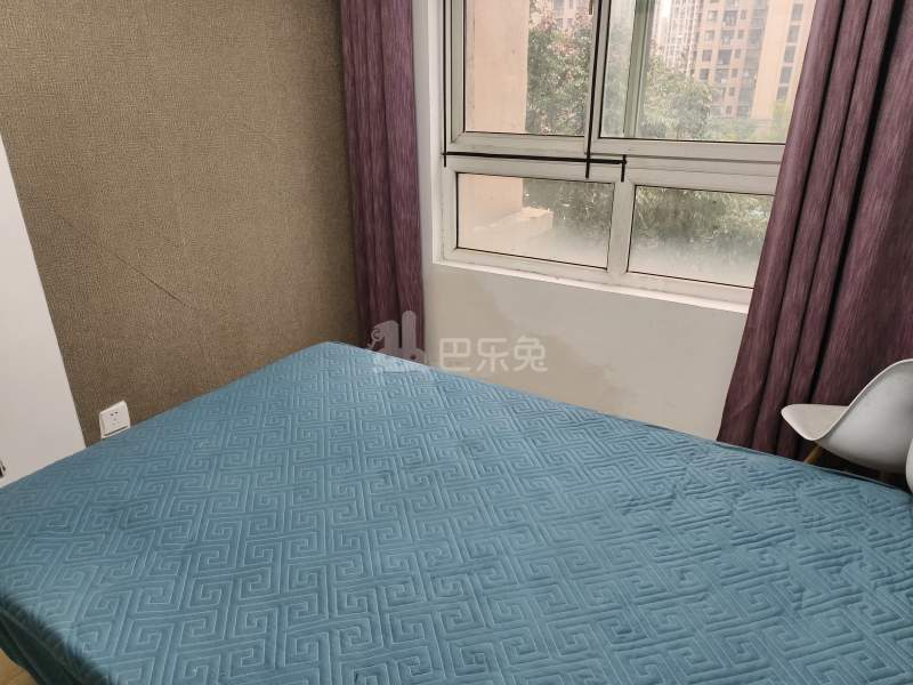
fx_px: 607
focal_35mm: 23
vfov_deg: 58.9
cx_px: 456
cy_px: 342
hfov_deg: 73.9
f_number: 1.57
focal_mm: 6.54
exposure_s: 1/50
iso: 205
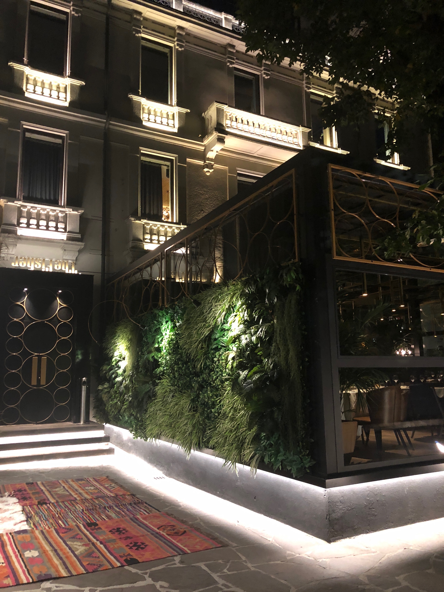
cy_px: 296
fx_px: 479
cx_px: 222
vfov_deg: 63.4
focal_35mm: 28
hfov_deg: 49.7
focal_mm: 4
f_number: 1.8
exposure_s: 1/4
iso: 100
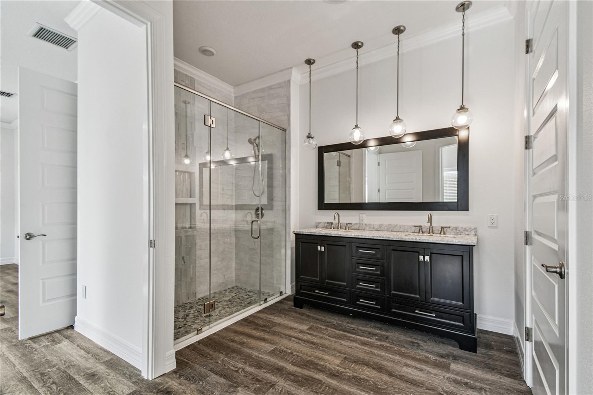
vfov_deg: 77.3
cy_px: 198
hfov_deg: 100.4
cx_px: 296
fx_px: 247
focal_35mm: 15
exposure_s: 1/5
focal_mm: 10
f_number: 7.1
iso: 100
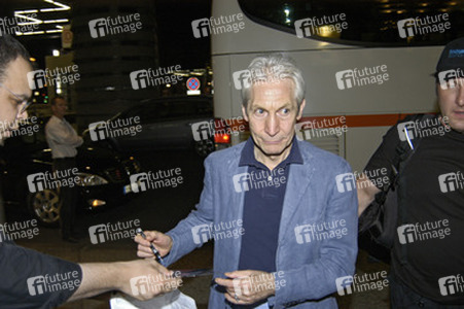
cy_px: 154
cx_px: 232
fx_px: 464
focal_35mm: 36
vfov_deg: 36.8
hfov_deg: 53.2
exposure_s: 1/60
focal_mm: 24
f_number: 3.5
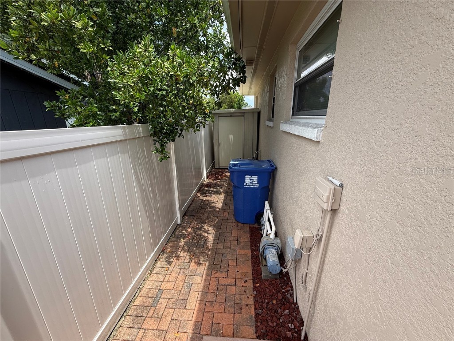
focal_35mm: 14
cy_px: 170
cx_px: 227
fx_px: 184
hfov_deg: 102.1
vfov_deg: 85.7
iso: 50
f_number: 2.2
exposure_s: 1/374
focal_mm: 2.22
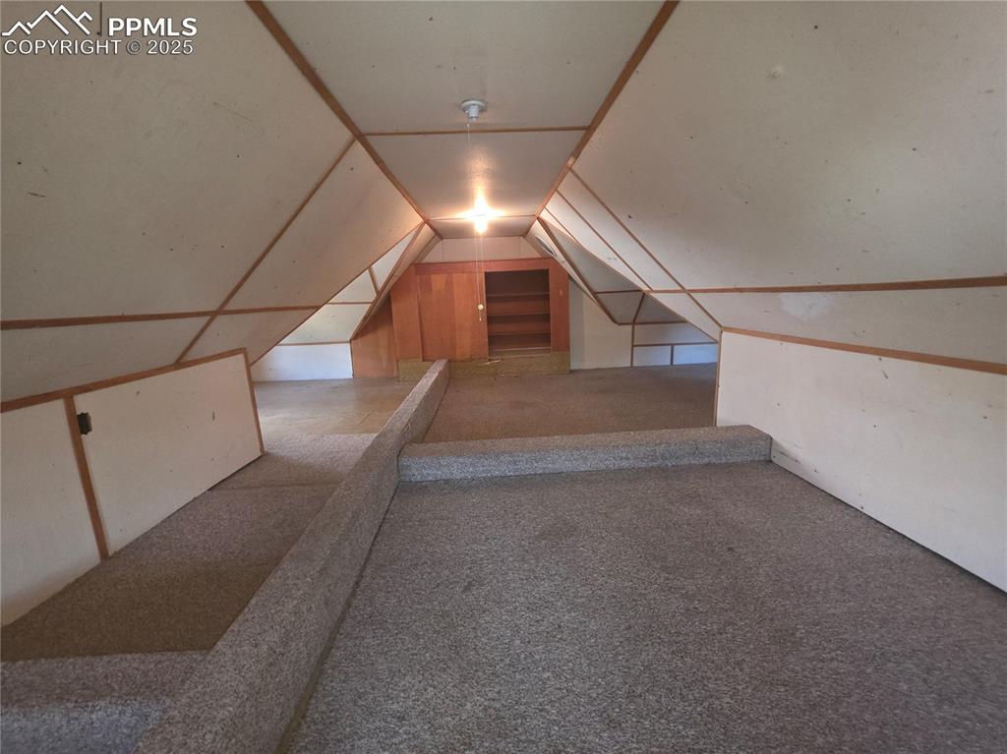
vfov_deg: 89.9
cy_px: 377
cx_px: 504
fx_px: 378
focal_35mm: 13
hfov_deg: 106.2
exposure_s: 1/40
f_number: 1.9
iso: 250
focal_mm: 2.2
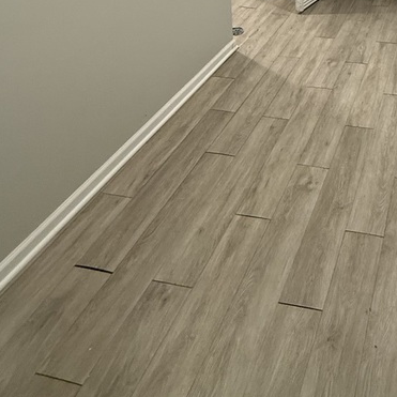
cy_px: -82
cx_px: 378
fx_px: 467
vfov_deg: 35.7
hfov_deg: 41.3
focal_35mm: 36
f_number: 2.2
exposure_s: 1/60
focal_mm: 2.22
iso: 250
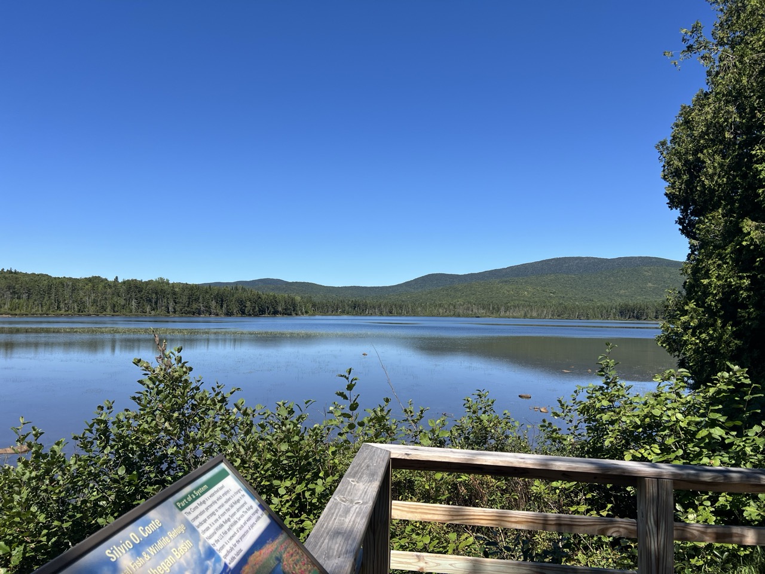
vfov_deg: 53.1
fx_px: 575
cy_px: 287
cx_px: 382
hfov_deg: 67.3
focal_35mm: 26
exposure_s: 1/3968
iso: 50
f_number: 1.5
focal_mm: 5.7
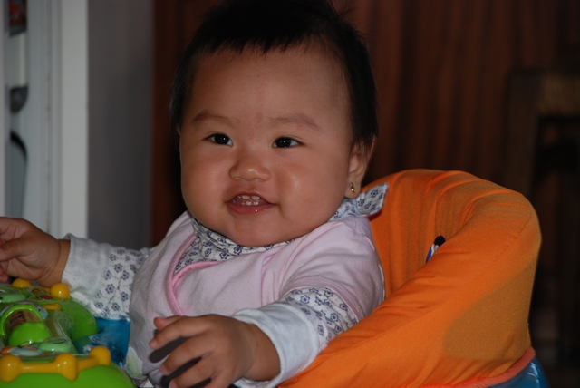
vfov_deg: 6.8
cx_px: 290
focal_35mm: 202
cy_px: 194
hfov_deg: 10.2
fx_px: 3265
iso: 200
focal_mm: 135
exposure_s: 1/60
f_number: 5.6
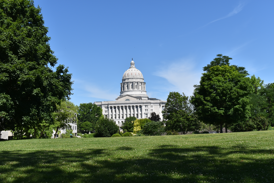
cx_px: 137
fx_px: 297
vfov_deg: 34.2
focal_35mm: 39
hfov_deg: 49.6
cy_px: 92
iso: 100
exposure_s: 1/320
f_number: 9
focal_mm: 26
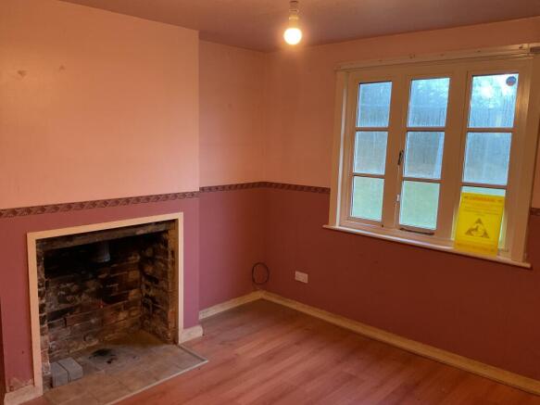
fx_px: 452
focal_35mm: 29
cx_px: 270
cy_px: 202
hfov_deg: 61.7
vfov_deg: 48.2
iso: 160
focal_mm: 3
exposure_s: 1/50
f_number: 1.8
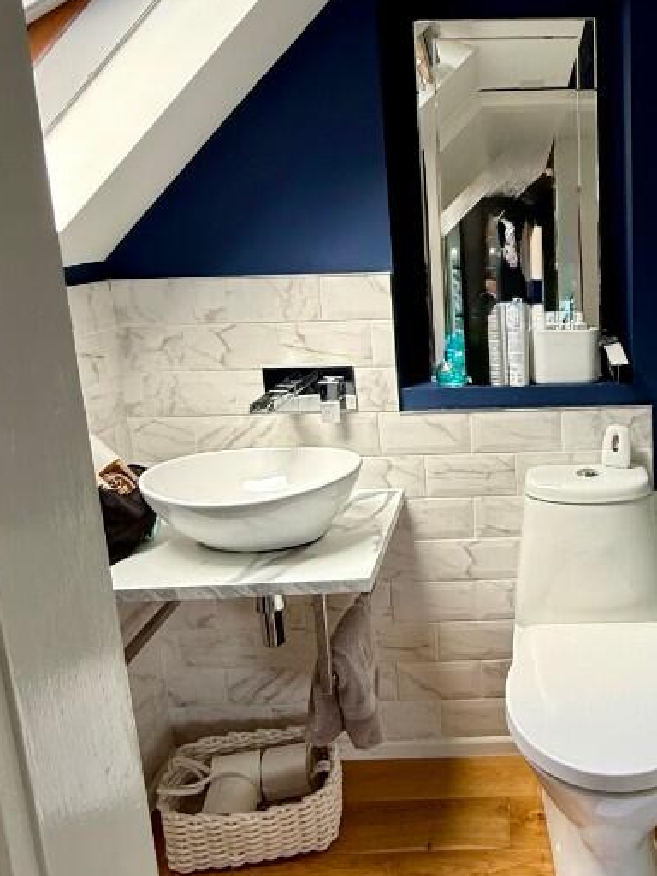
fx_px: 709
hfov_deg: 45.6
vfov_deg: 63.4
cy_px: 428
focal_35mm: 28
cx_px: 578
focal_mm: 2.22
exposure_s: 1/99
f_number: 2.2
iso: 125
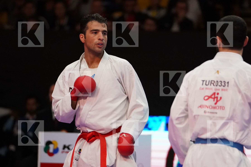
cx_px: 126
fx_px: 2071
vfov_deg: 4.6
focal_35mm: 297
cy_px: 84
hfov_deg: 6.9
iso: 6400
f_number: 2.8
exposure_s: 1/1000
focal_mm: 198
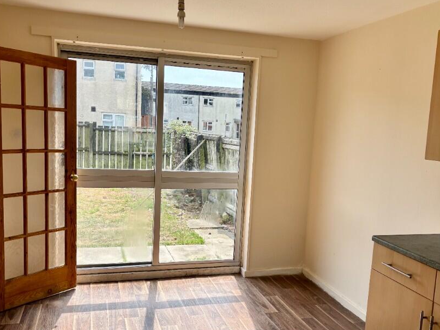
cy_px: 187
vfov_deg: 42.8
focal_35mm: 33
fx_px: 419
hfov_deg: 55.3
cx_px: 229
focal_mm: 5.96
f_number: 1.6
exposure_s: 1/824
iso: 50
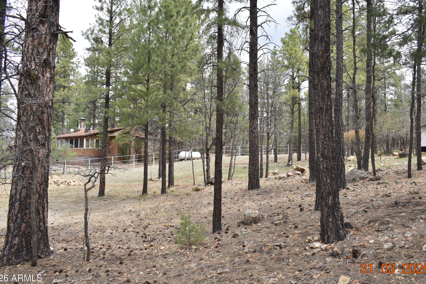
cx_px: 232
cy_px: 130
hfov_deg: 60.2
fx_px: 367
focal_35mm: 31
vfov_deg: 42.3
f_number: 5.6
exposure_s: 1/200
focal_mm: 18
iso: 100
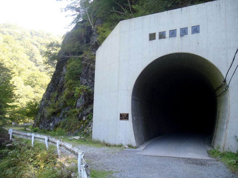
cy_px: 89
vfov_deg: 37.7
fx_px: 261
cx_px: 119
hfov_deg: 49.0
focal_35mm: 38
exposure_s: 1/40
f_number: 4.6
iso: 160
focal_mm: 6.83
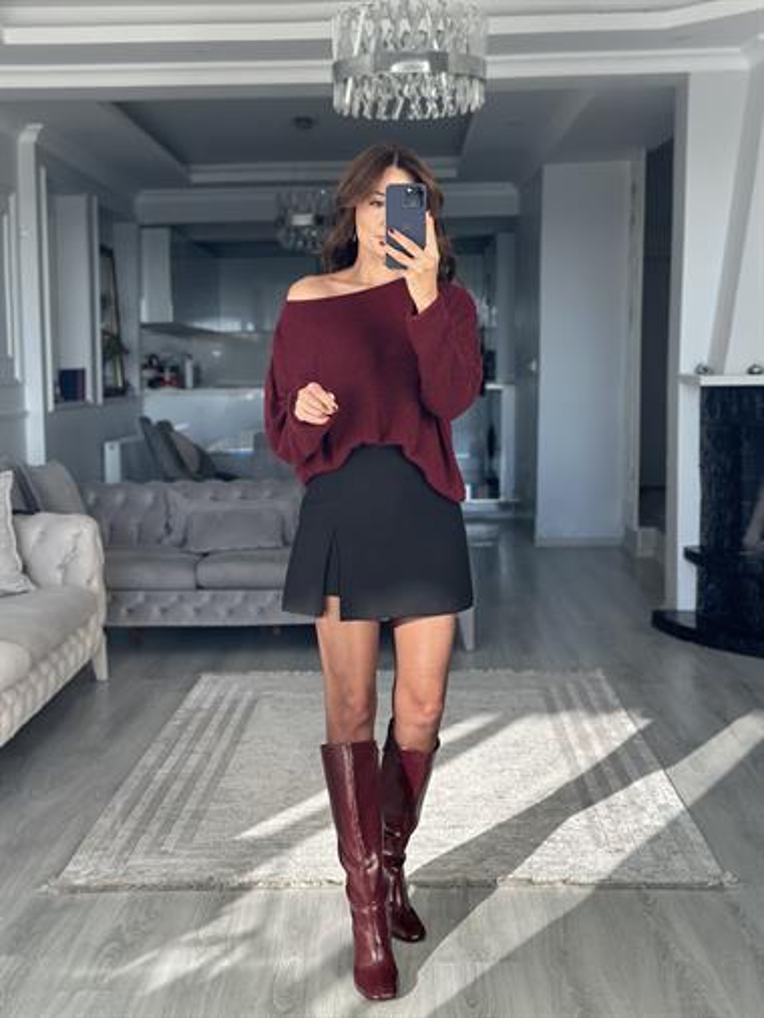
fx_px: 1411
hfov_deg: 30.3
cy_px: 509
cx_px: 382
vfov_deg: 39.6
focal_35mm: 48
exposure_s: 1/204
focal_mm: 6.86
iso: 80
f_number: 1.78
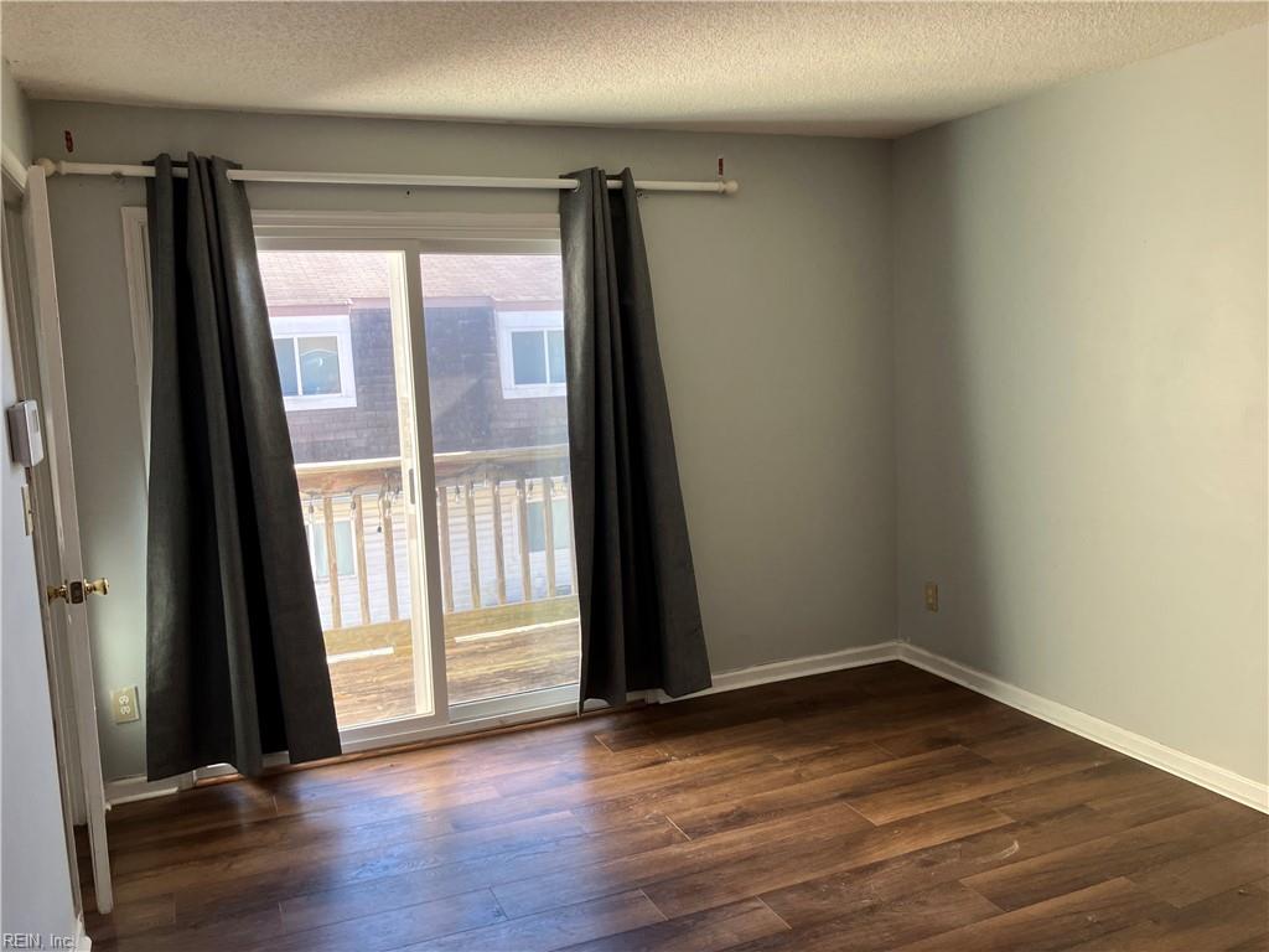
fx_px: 1026
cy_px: 476
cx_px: 634
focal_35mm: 28
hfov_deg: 63.4
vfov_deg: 49.7
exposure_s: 1/121
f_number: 1.8
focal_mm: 3.99
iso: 64
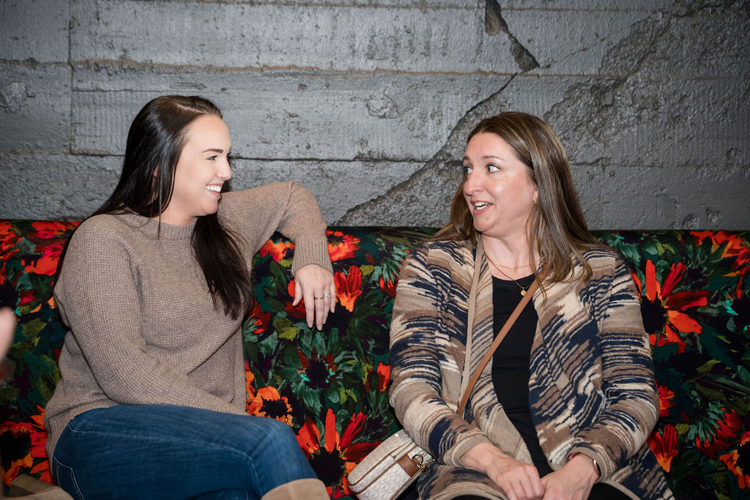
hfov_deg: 23.4
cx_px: 375
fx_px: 1813
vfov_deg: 15.7
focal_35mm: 87
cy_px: 250
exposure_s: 1/160
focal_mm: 87
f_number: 3.2
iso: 640
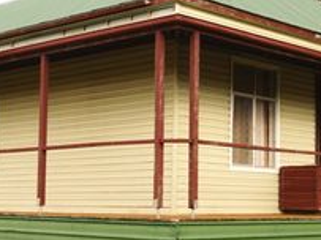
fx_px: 741
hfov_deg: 24.4
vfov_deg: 18.4
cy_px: 119
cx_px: 190
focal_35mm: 80
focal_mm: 24
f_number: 9
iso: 200
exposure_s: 1/80
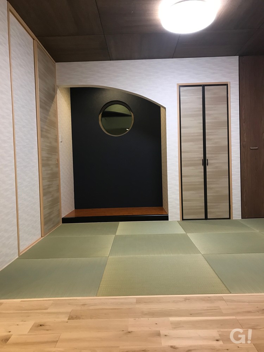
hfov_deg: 49.7
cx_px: 132
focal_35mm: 28
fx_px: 285
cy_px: 176
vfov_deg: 63.4
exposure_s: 1/15
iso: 40
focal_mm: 3.99
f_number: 1.8
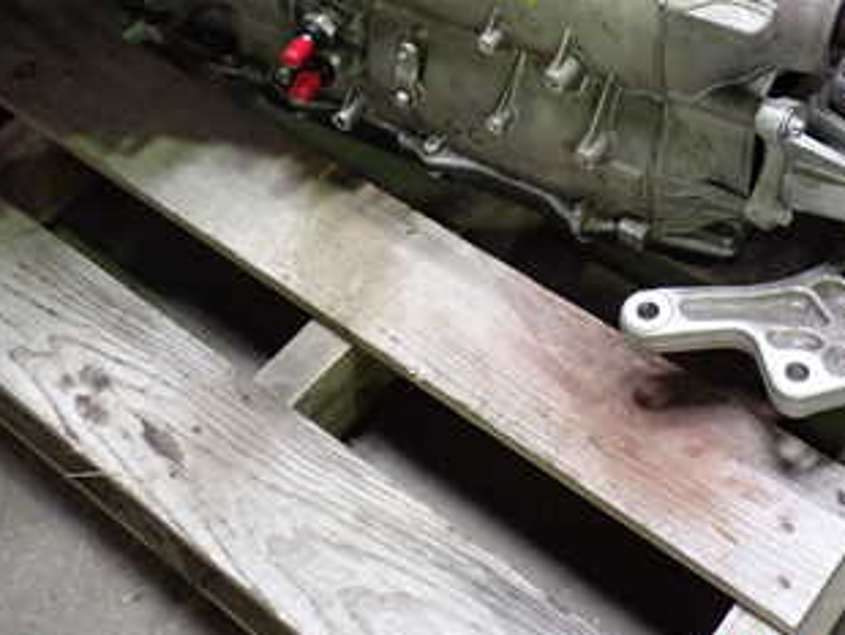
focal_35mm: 58
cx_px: 526
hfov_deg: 33.1
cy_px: 90
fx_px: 1417
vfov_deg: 24.7
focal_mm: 5.4
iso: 250
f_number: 2.3
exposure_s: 1/30
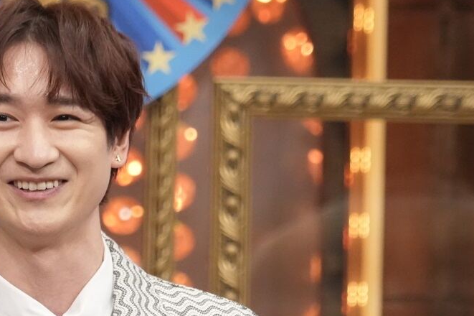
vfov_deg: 2.1
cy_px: 209
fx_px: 8606
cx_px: 66
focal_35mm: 654
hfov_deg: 3.2
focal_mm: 240
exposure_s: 1/320
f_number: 6.3
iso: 5000
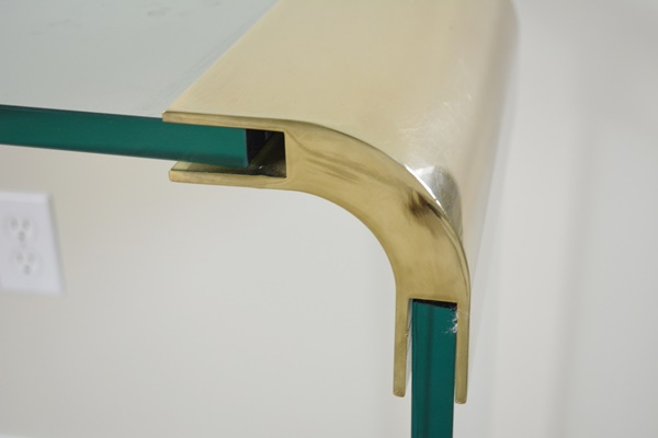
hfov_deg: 35.1
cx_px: 329
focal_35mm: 57
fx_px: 1042
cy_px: 219
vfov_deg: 23.8
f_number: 5
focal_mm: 38
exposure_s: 1/60
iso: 640
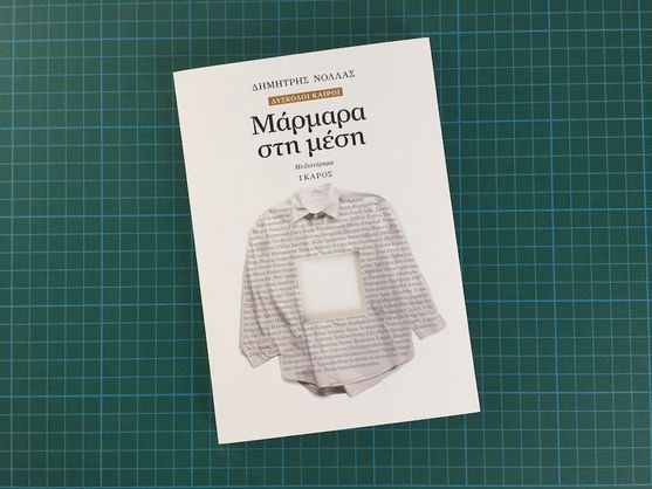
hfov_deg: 61.6
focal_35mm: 29
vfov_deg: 48.2
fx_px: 546
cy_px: 244
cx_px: 326
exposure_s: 1/33
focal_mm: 4.15
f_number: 2.2
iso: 160
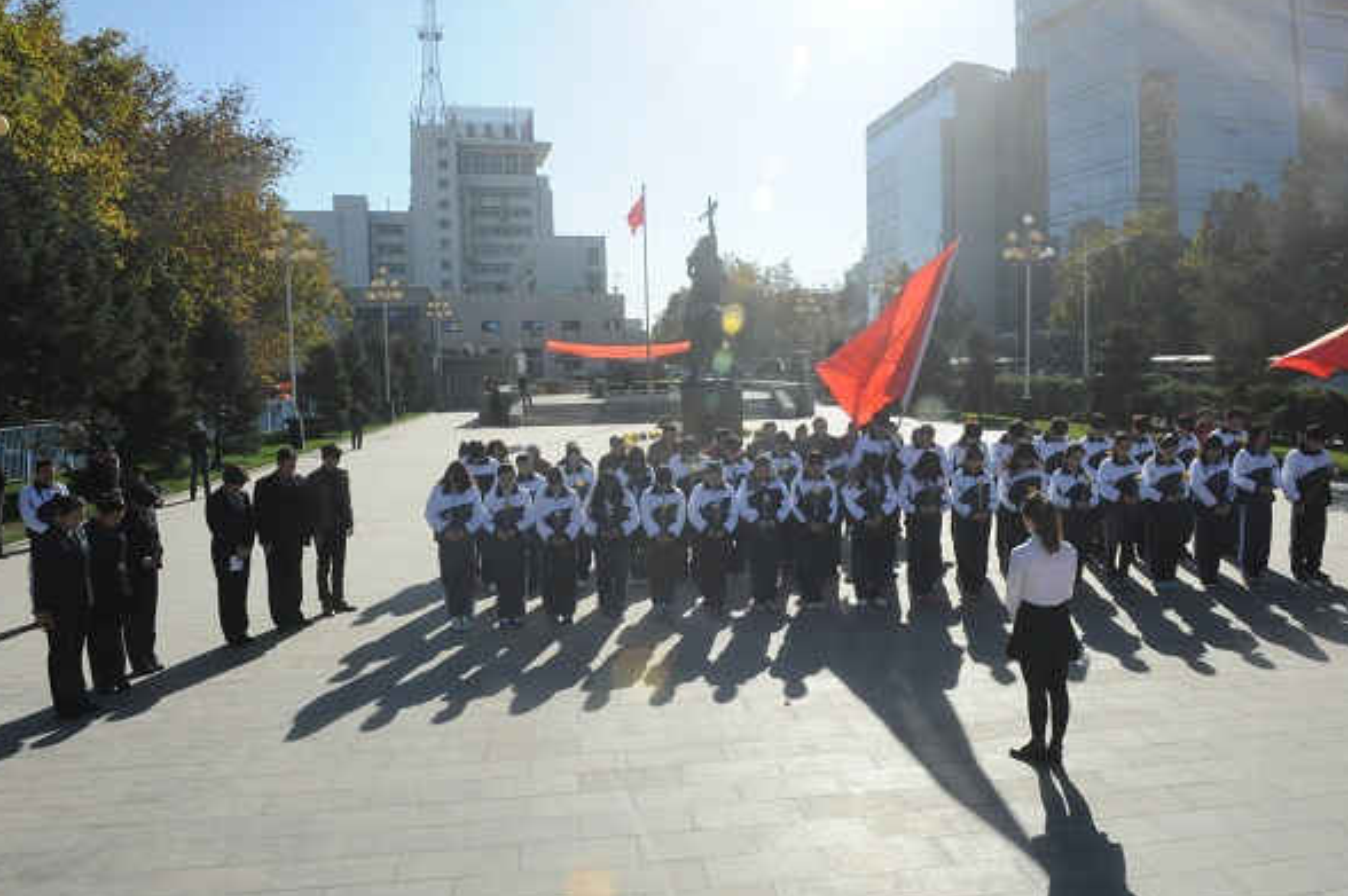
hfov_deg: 69.4
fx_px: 973
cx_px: 716
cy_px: 422
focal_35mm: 26
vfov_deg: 49.5
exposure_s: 1/1000
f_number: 22
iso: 3200
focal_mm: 24
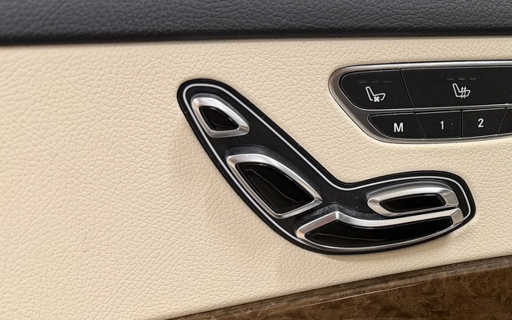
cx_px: 549
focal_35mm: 57
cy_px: 204
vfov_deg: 22.7
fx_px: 795
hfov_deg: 32.0
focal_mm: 6.76
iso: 400
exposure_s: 1/50
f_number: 1.78
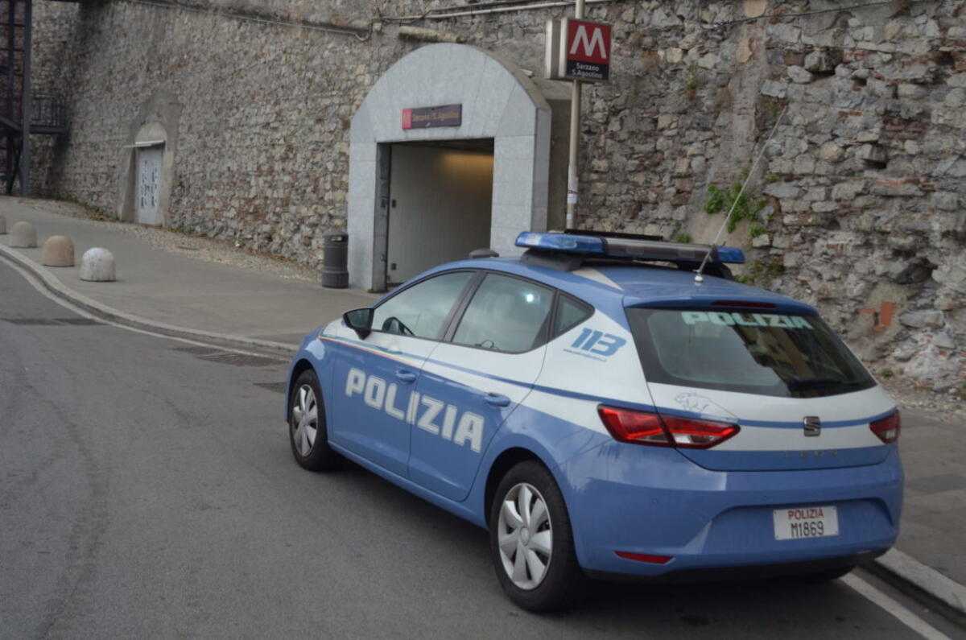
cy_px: 320
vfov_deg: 31.8
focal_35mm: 42
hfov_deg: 46.5
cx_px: 483
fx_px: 1125
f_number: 9
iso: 360
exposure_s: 1/125
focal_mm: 28
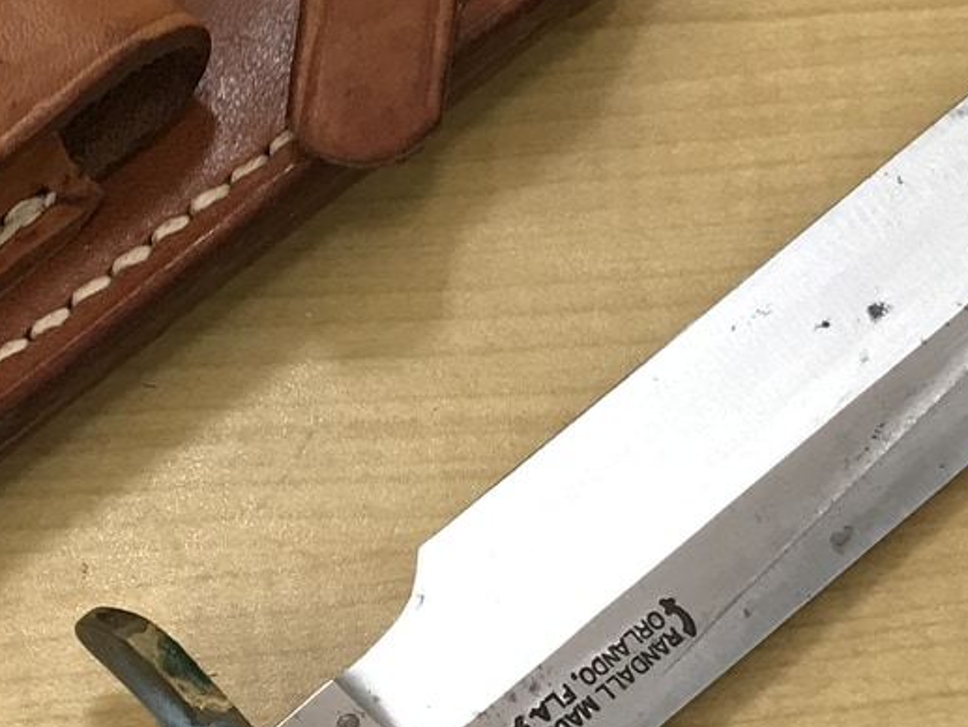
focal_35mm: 104
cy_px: 558
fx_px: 2909
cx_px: 245
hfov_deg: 18.8
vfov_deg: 14.2
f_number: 1.8
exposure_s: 1/40
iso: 25
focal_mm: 3.99
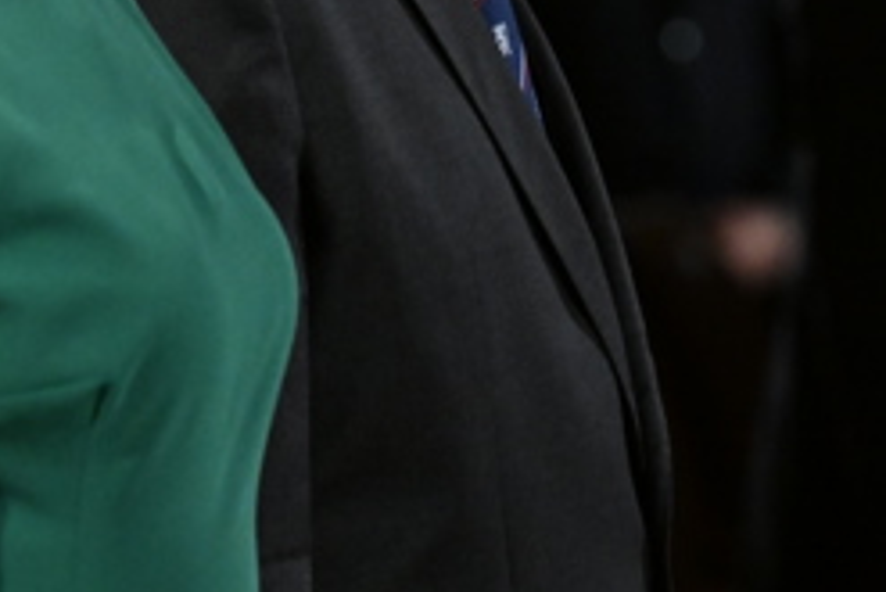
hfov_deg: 4.1
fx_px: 12386
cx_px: 126
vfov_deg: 2.7
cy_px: -219
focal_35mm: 503
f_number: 5
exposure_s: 1/400
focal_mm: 180
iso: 6400
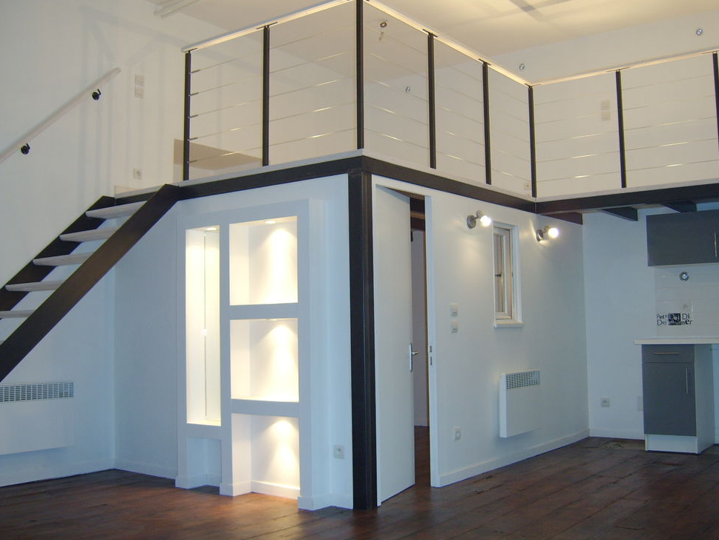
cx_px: 363
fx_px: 665
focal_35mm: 32
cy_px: 269
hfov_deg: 56.8
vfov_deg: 44.2
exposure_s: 1/30
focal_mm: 8.13
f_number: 2.7
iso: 141
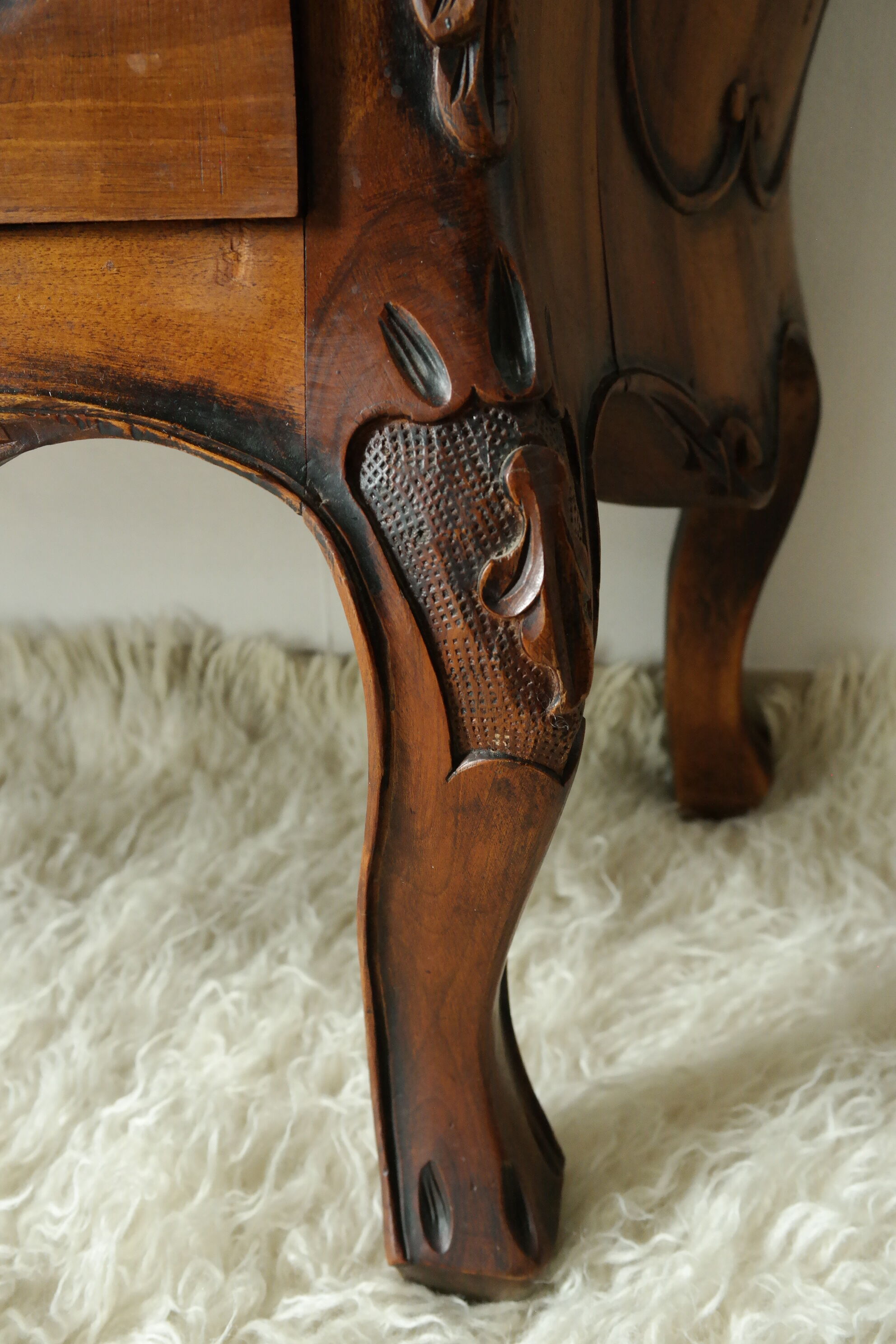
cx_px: 448
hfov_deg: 43.6
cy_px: 672
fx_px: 1120
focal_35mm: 30
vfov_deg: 61.9
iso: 1600
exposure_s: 1/50
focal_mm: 20
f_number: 5.6
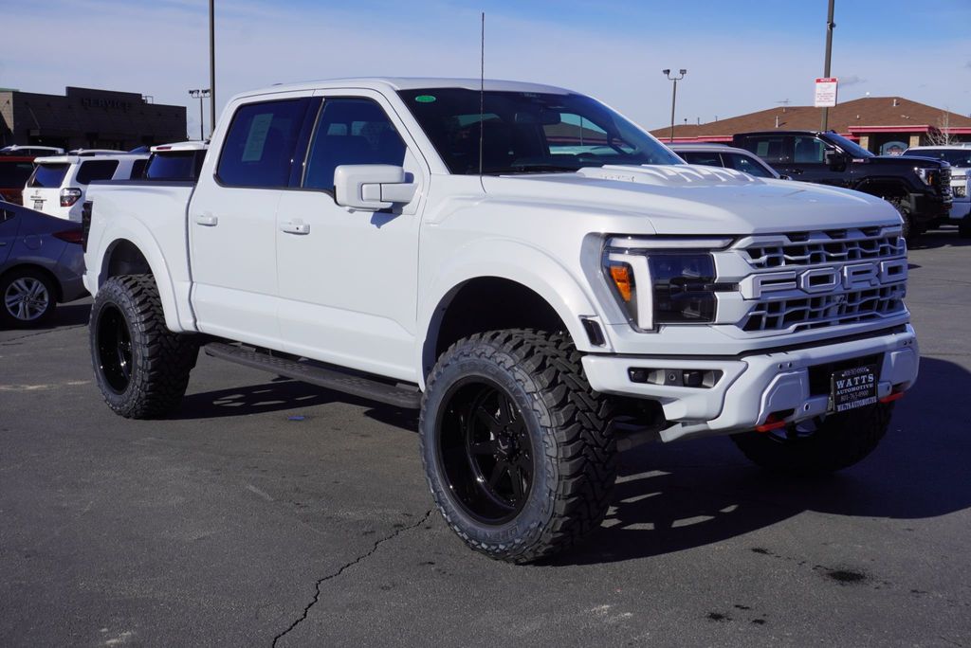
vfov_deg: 31.9
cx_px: 486
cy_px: 324
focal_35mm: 42
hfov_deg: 46.4
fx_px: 1133
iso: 100
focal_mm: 28
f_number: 11
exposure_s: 1/250
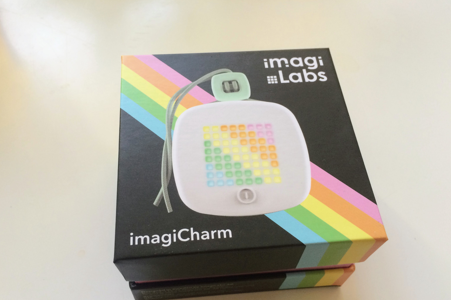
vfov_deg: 41.0
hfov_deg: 58.7
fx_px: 401
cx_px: 226
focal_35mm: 32
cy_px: 175
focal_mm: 4.15
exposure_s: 1/33
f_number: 2.2
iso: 64
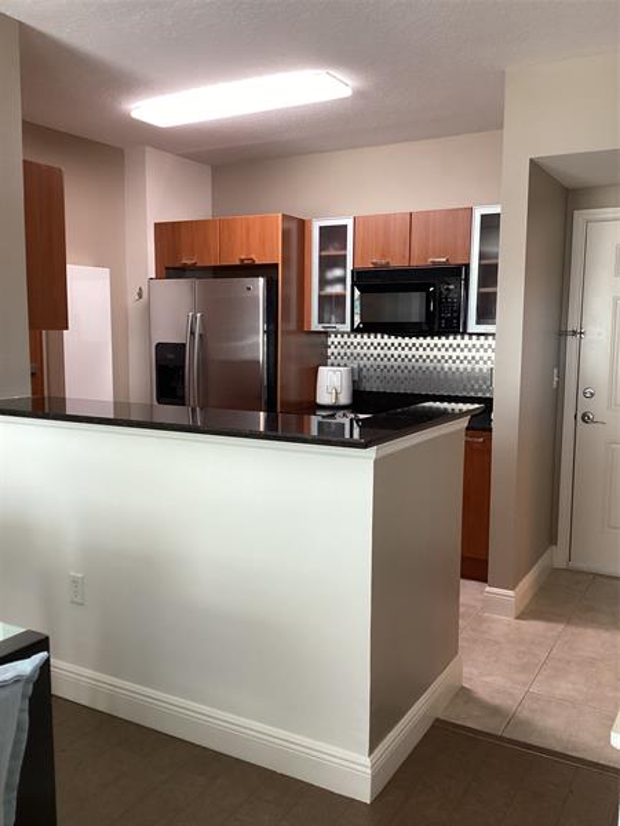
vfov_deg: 58.4
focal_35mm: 31
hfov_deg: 45.4
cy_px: 413
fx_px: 740
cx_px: 310
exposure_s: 1/60
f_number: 2.4
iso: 125
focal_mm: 3.3
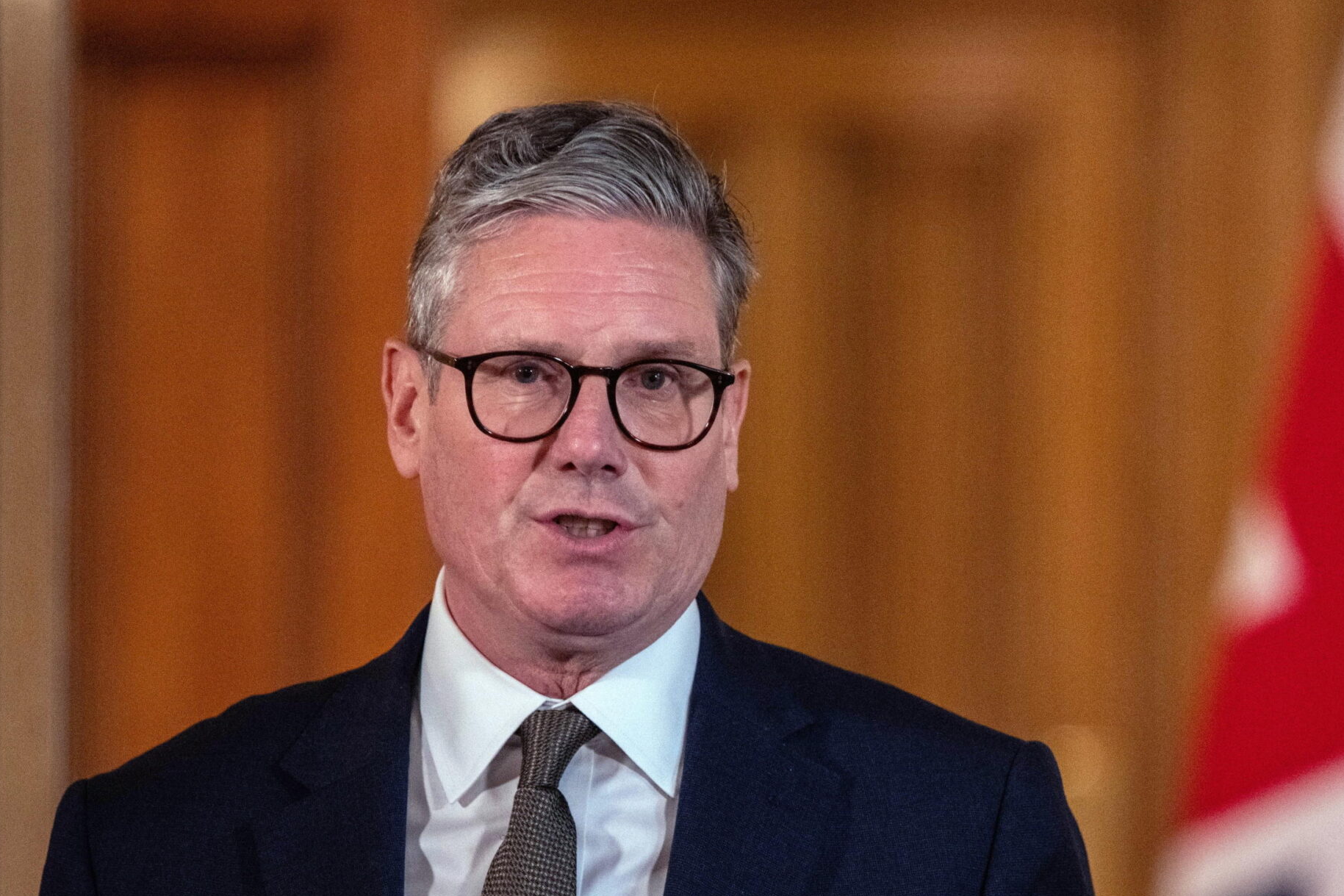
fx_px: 15677
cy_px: 609
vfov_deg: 3.3
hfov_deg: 4.9
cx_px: 829
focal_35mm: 420
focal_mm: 300
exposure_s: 1/320
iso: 5000
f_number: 4
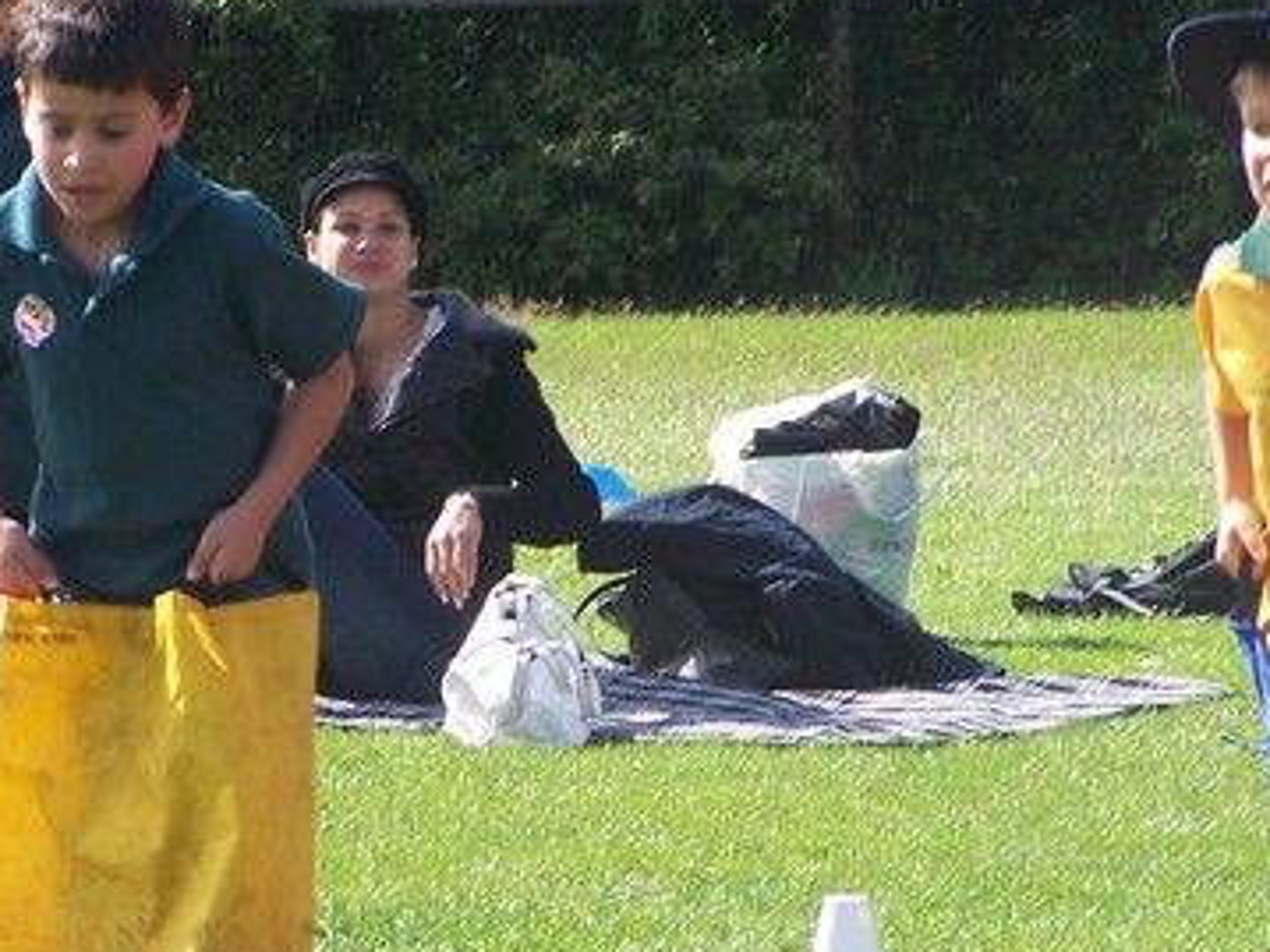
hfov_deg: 4.7
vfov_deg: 3.5
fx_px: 15551
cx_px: 425
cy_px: 520
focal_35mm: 424
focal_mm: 39.5
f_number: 3.3
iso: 80
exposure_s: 1/400
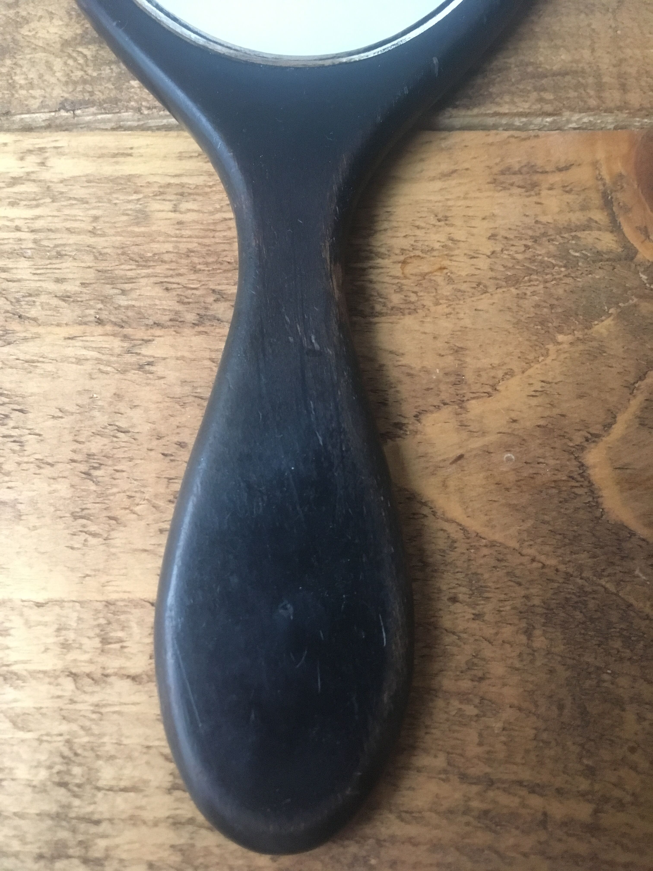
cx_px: 326
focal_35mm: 29
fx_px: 729
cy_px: 436
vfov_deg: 61.7
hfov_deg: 48.2
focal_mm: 4.15
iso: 250
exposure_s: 1/17
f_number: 2.2
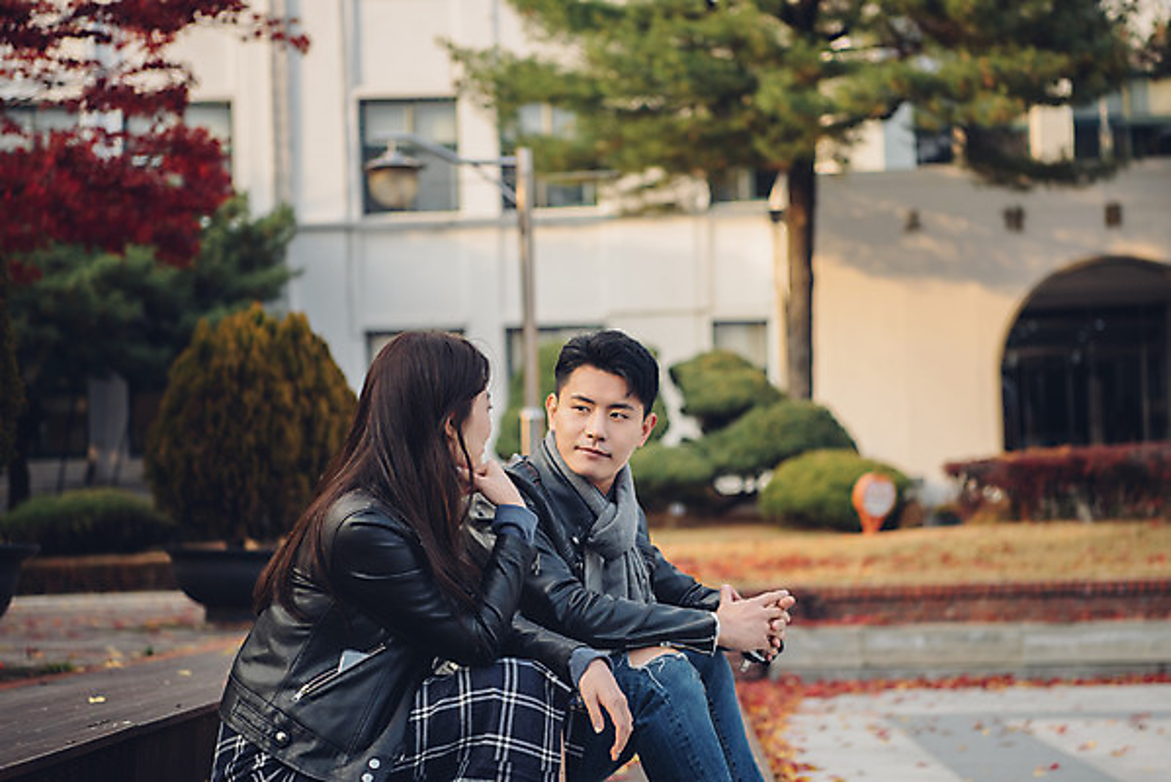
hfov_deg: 28.8
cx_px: 586
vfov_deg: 19.5
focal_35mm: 70
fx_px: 2278
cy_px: 391
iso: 250
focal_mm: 70
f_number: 3.2
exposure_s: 1/500
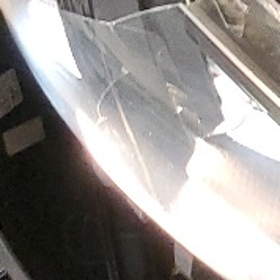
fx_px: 1894
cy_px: -71
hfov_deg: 6.3
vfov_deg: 8.4
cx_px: 1236
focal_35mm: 207
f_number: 1.5
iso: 155
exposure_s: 1/50
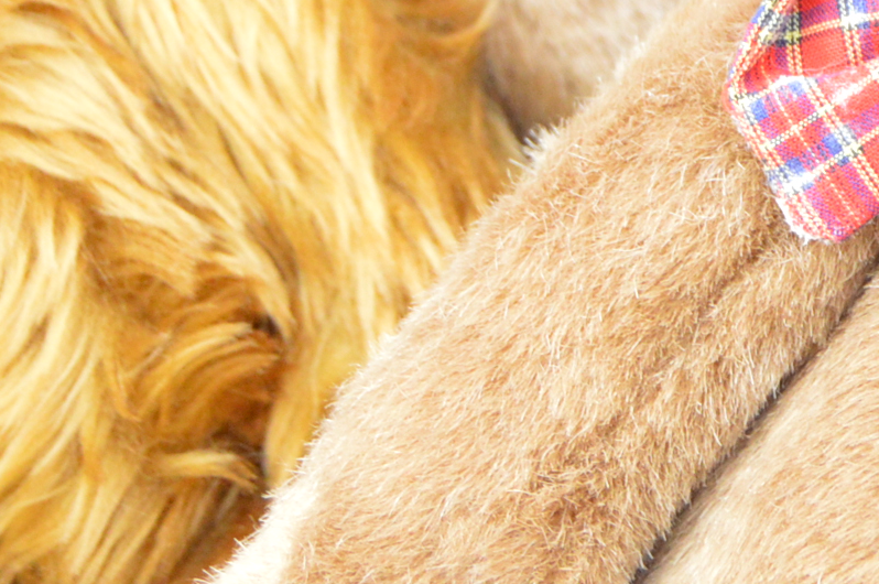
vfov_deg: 7.5
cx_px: 641
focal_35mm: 181
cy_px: -80
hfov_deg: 11.3
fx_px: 4414
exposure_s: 1/60
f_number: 4.5
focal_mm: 32
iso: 1400
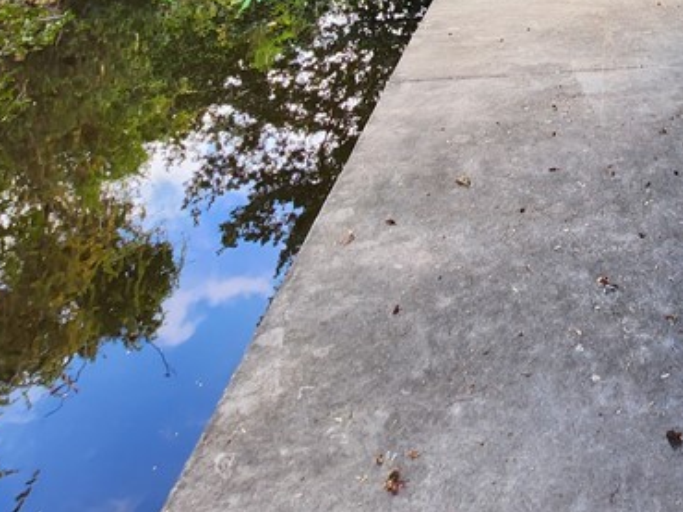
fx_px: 710
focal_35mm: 36
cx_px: 713
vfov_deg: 32.7
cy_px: -100
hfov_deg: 42.7
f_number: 2.2
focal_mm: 2.2
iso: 50
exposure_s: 1/137
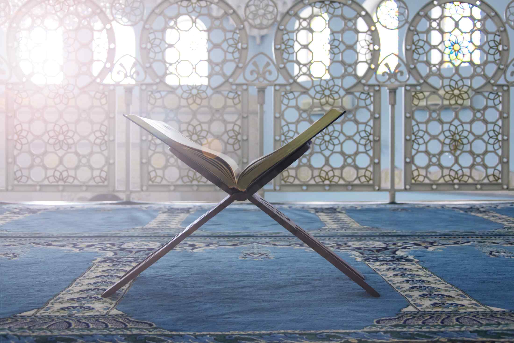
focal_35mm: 42
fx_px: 600
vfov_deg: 31.9
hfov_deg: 46.4
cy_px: 172
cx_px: 257
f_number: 4
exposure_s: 1/60
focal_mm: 28
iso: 1000
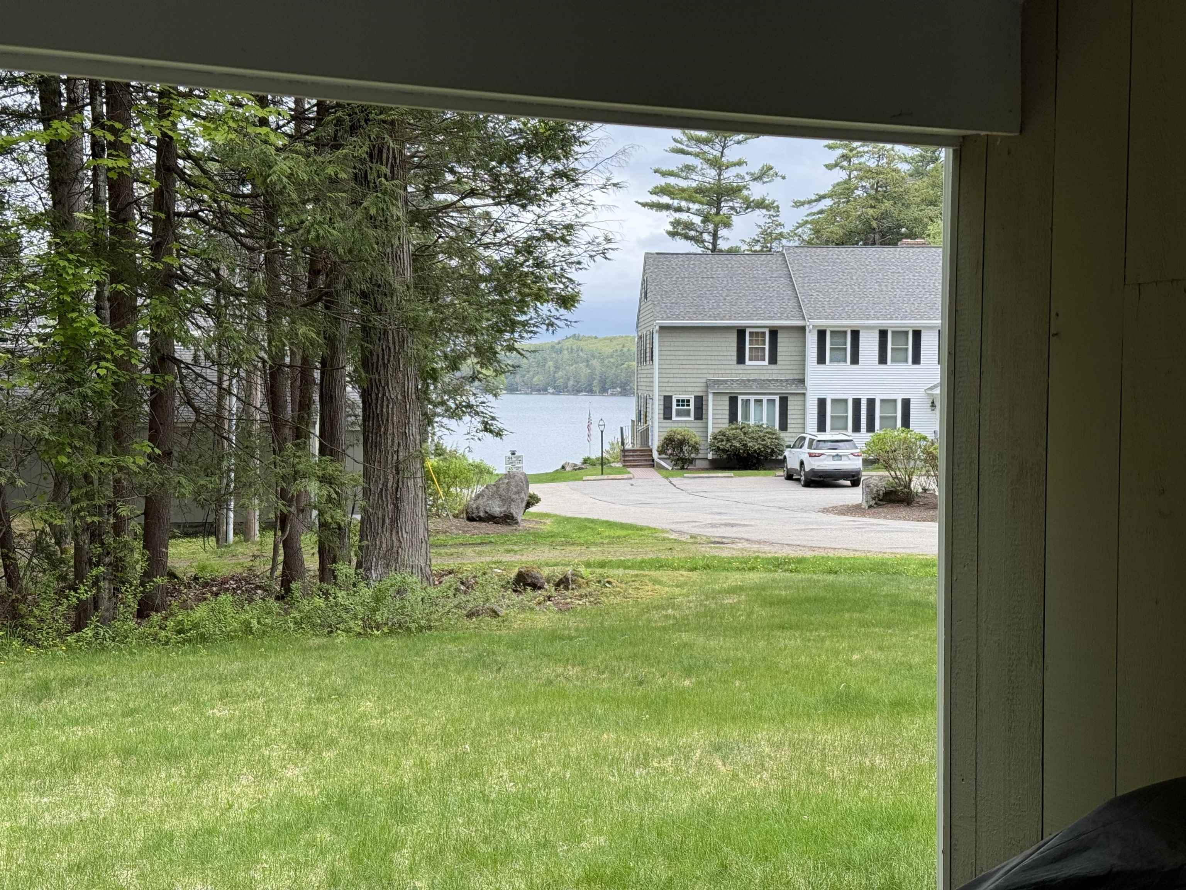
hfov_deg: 39.7
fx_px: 1645
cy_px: 445
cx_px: 593
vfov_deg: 30.3
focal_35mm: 48
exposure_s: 1/1116
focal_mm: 6.76
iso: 64
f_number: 1.78
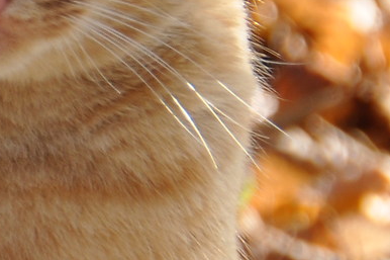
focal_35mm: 1081
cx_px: -419
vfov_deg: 1.3
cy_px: 145
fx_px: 11705
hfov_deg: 1.9
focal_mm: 116
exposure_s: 1/200
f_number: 7.1
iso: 200
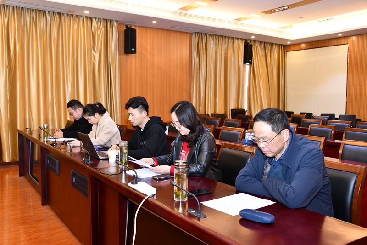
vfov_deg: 41.1
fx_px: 326
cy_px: 122
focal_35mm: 32
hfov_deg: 58.7
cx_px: 184
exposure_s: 1/60
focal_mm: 32
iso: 2000
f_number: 5.6
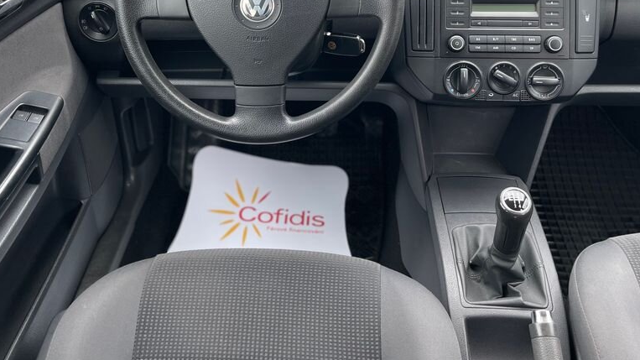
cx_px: 305
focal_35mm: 38
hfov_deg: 52.8
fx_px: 645
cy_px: 46
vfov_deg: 30.0
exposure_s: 1/221
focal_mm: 5.1
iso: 40
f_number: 1.6
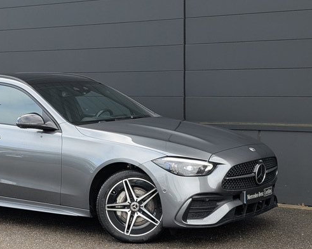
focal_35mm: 78
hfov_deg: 24.2
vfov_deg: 19.6
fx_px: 720
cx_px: 74
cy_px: 140
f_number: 1.68
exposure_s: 1/183
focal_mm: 6.9
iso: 26
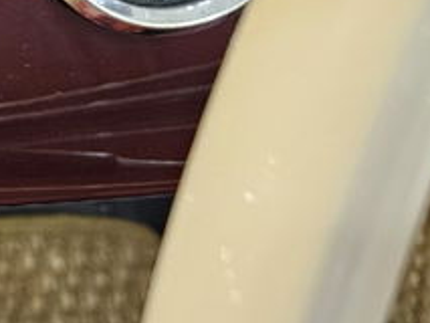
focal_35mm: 83
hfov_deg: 19.2
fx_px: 1032
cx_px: -291
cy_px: -30
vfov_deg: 17.2
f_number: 1.8
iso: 800
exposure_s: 1/24
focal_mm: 5.4
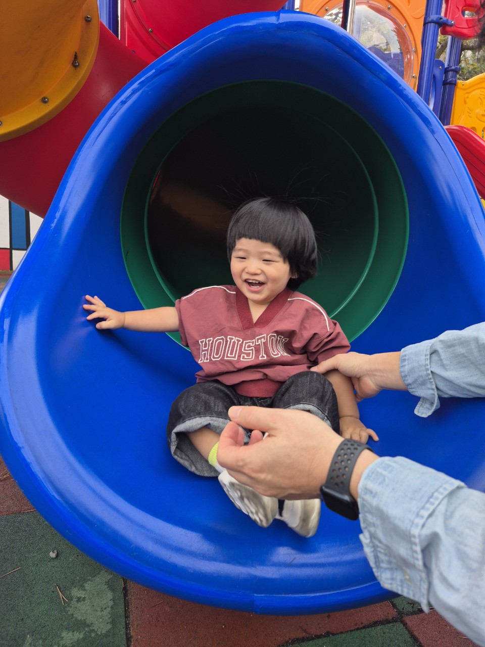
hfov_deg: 58.9
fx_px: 430
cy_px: 324
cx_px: 242
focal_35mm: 23
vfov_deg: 73.9
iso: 25
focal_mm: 5.4
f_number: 1.8
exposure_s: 1/248
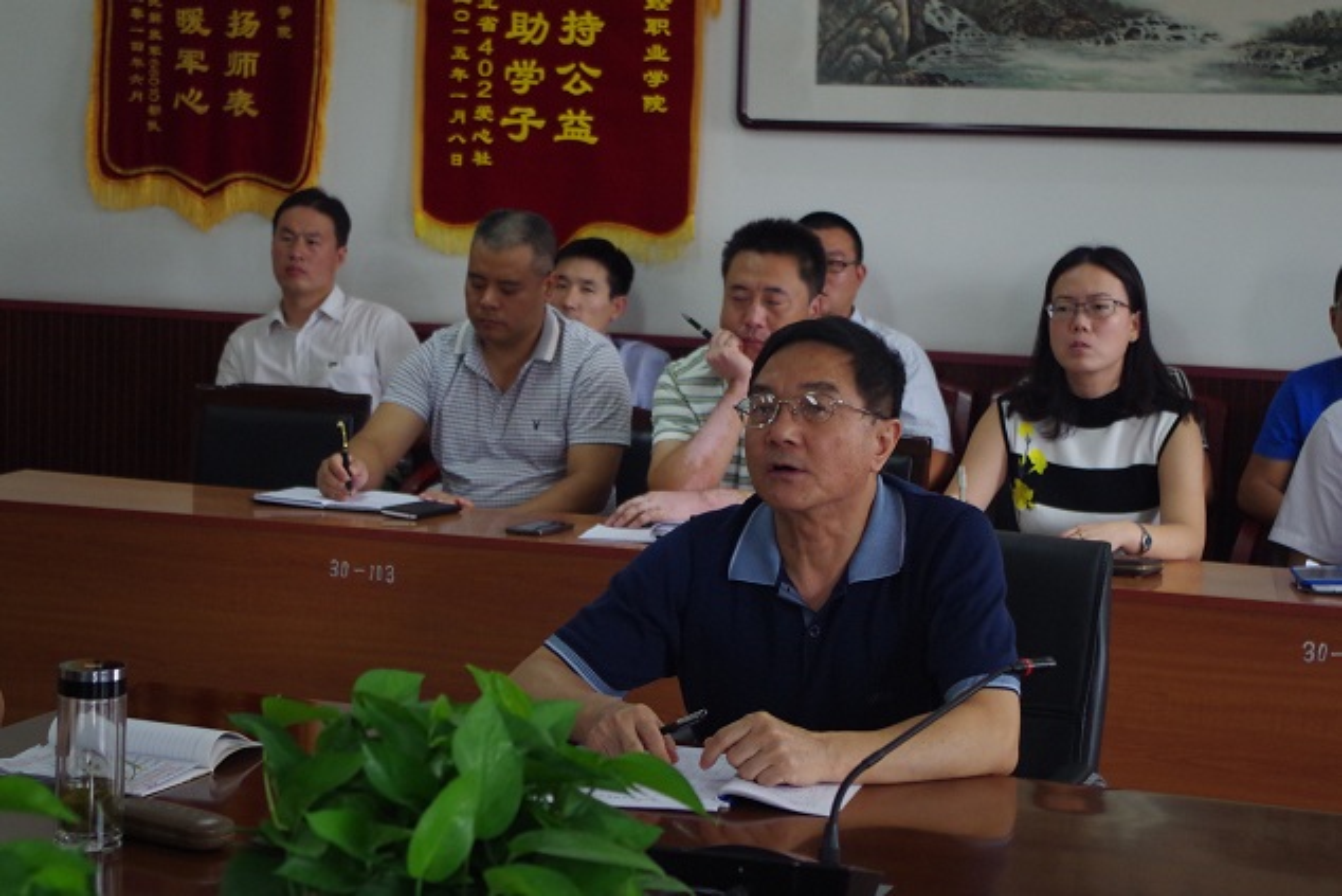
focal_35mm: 82
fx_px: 3057
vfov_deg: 16.7
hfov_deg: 24.8
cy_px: 448
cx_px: 671
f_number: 5.6
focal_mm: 55
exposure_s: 1/100
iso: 1600
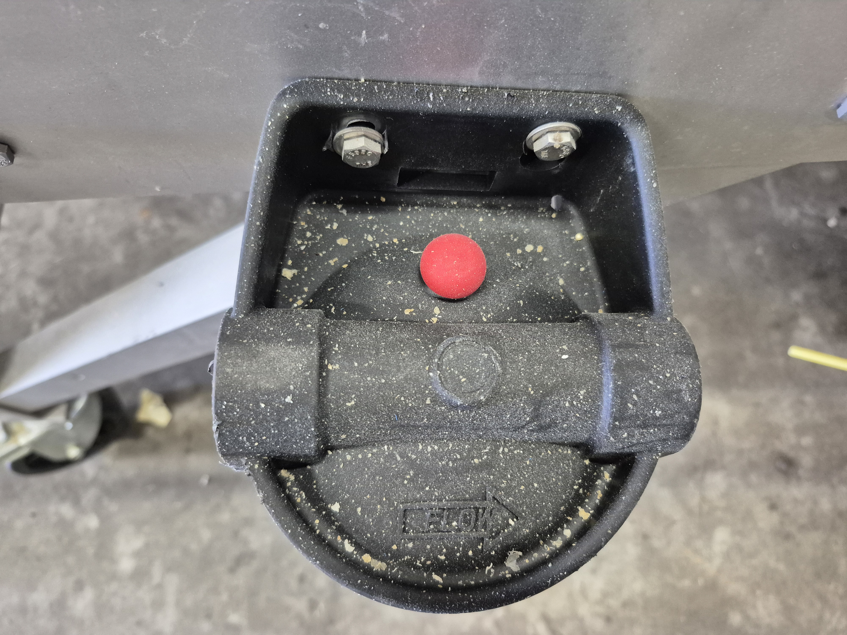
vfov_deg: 58.9
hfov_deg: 73.9
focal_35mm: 23
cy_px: 318
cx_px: 424
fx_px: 563
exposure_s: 1/120
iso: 1000
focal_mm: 5.4
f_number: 1.8
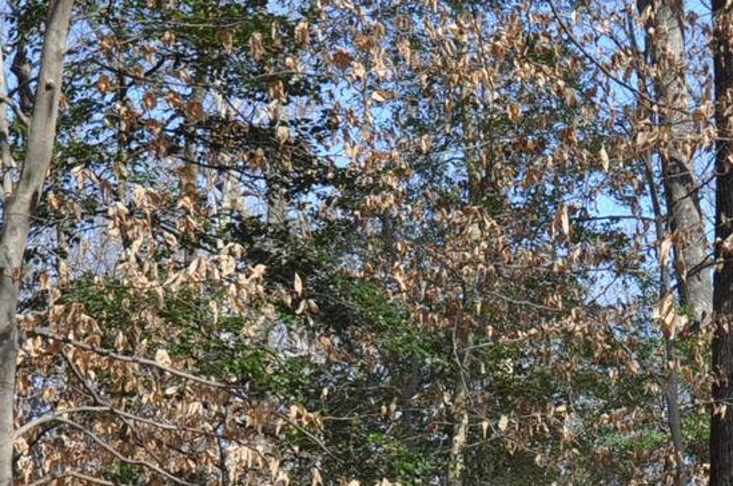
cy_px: 716
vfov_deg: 11.7
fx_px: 2276
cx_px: 614
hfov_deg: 18.1
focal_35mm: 112
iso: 200
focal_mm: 20
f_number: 7.1
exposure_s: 1/200
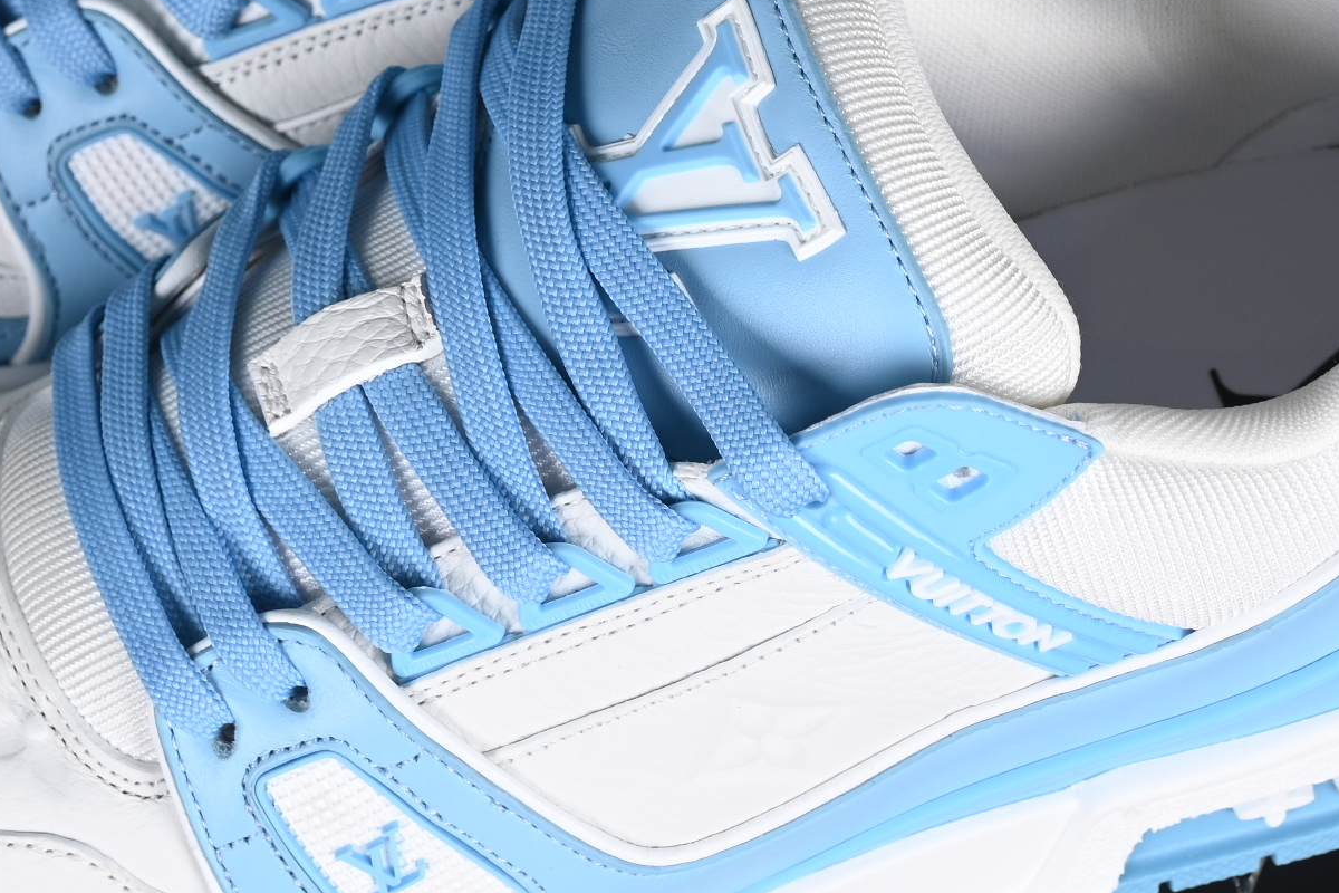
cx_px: 511
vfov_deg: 7.9
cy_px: 251
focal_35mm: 174
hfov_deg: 11.8
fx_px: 6471
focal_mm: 50
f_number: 7.1
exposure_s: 1/80
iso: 160
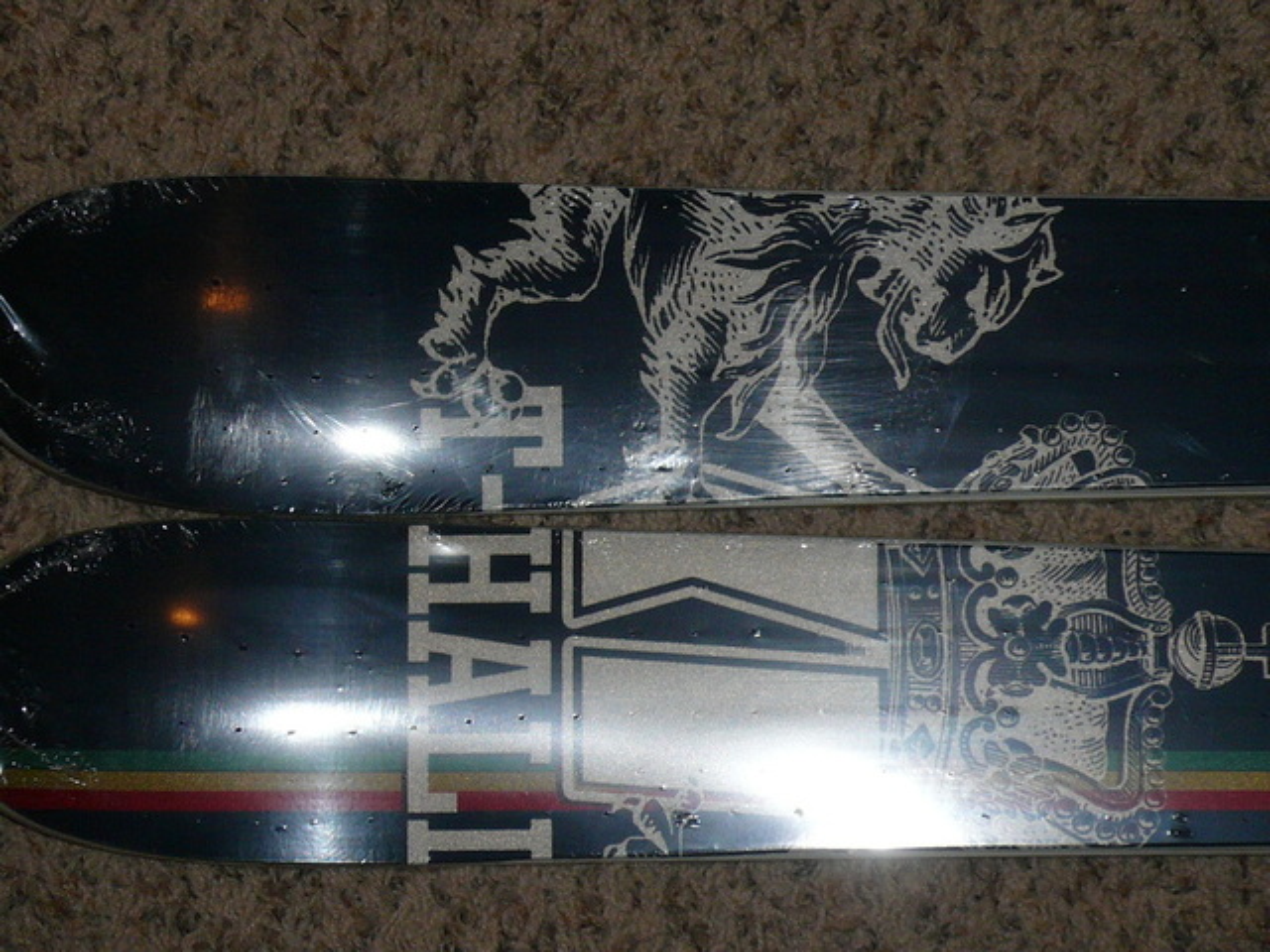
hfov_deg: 20.9
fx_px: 3449
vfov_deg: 15.7
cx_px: 635
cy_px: 476
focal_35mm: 94
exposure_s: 1/30
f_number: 4.1
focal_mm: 10.3
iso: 100
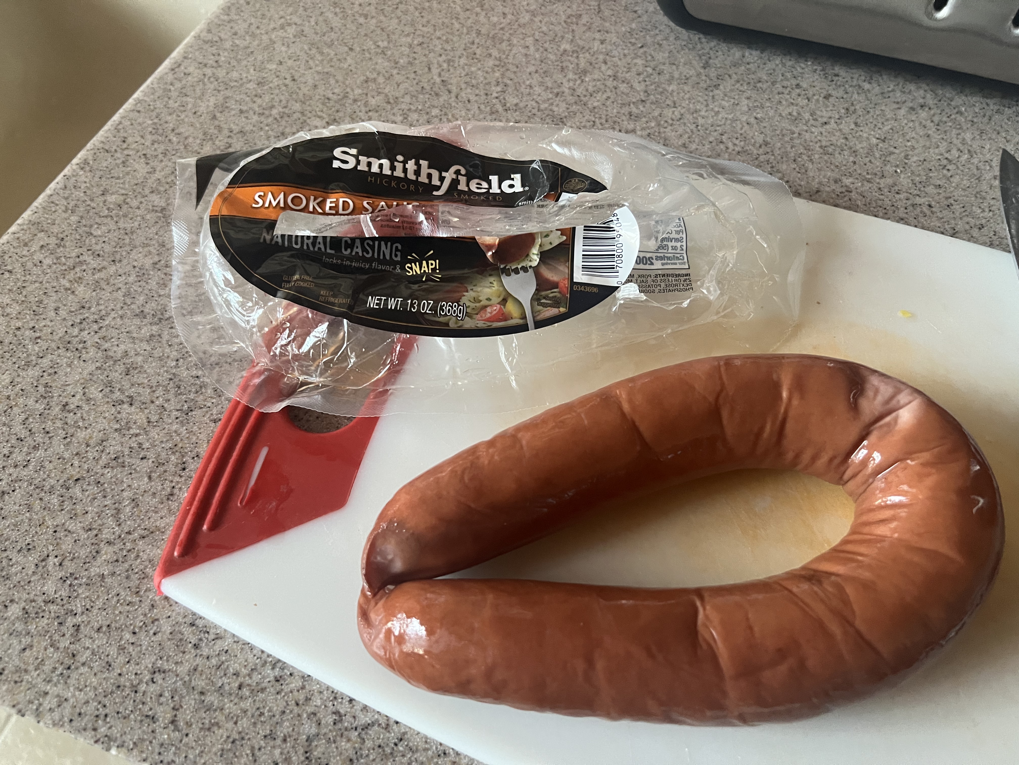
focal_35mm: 26
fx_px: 765
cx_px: 510
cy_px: 382
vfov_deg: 53.1
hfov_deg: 67.3
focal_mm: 5.7
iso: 500
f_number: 1.5
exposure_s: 1/60
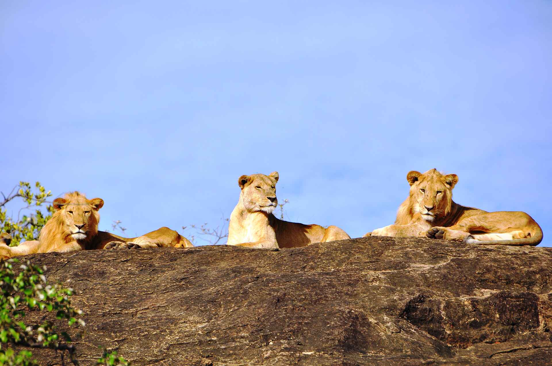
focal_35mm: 330
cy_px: 183
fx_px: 5054
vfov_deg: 4.2
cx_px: 276
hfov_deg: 6.3
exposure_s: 1/800
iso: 200
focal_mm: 220
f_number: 7.1
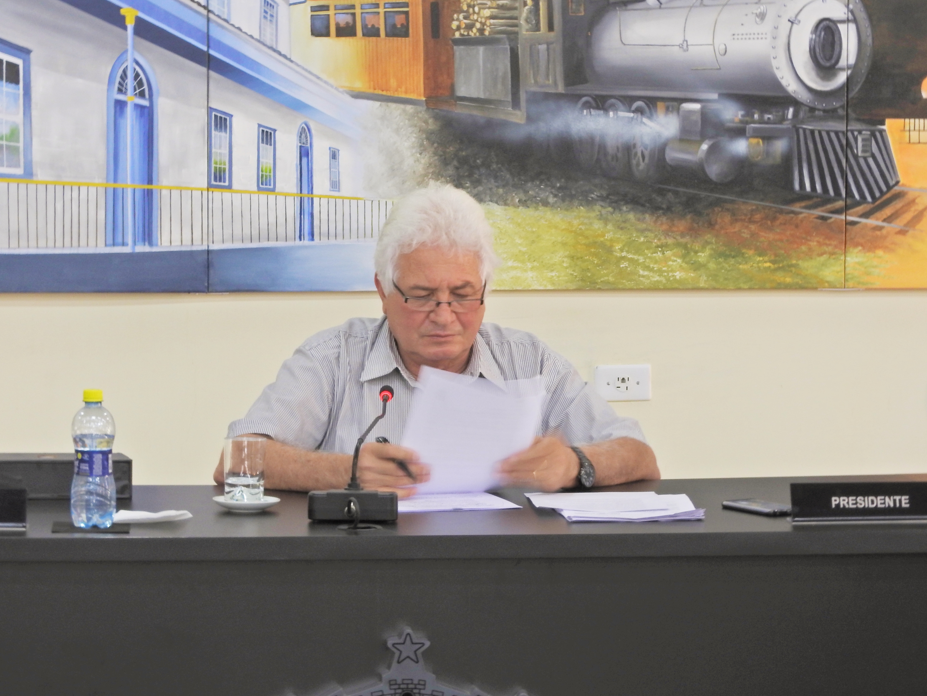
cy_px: 351
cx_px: 437
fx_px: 6267
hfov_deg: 8.5
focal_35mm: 234
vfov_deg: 6.4
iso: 100
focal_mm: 39.4
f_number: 7.6
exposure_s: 1/2
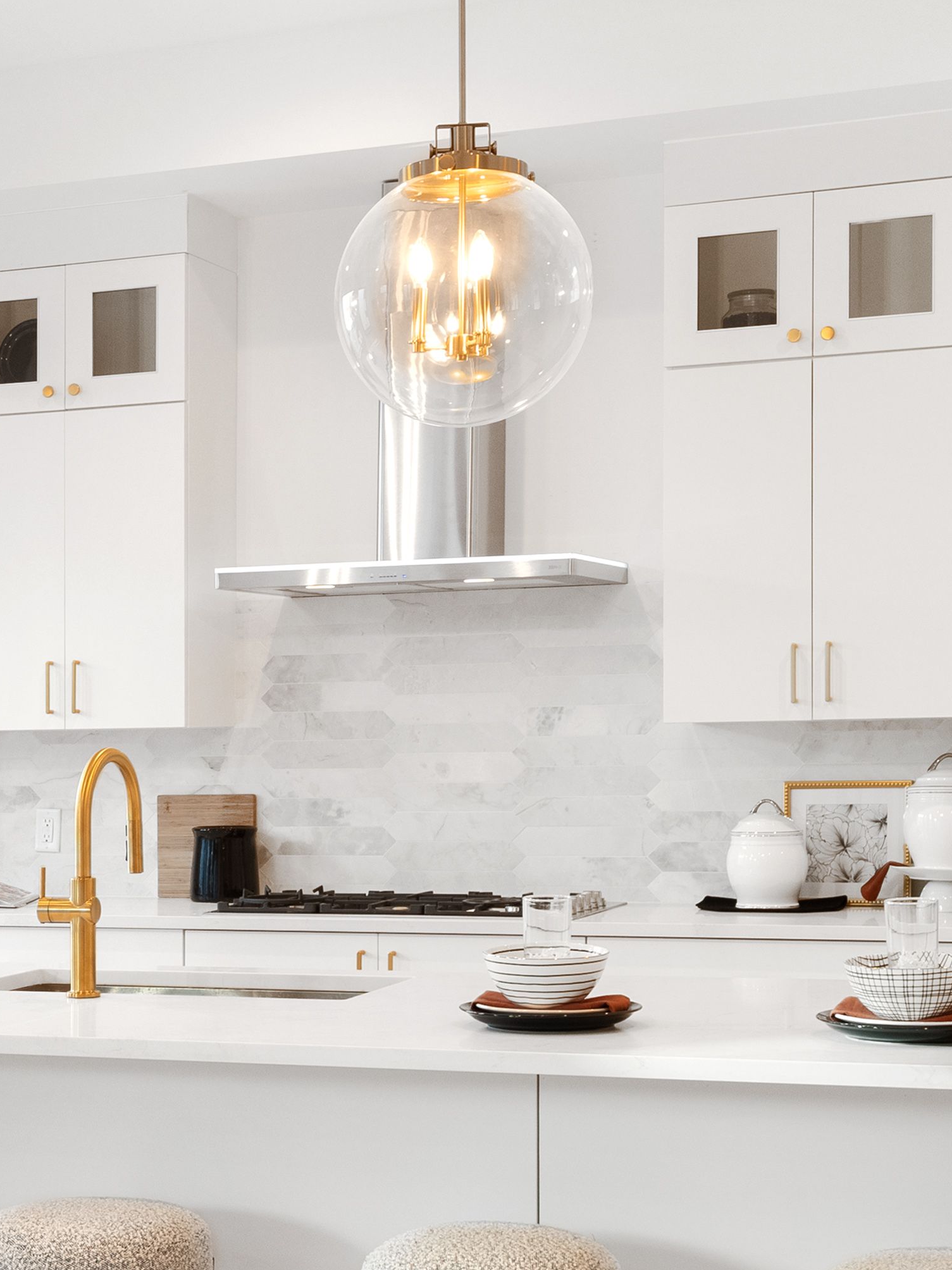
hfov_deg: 20.9
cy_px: 781
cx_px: 133
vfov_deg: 28.1
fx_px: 2530
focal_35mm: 69
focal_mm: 18
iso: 400
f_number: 6.3
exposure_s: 1/15
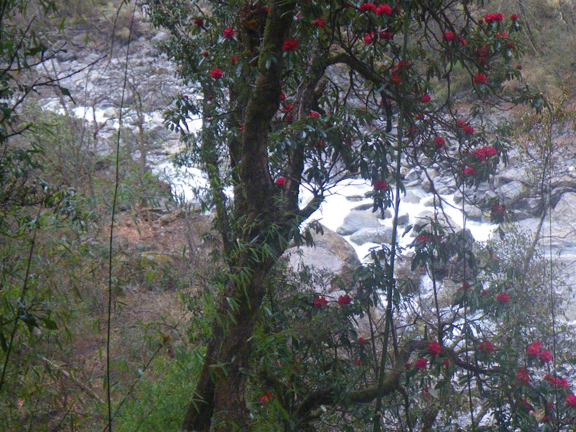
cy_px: 136
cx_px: 353
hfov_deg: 21.7
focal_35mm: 90
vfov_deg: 16.4
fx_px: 1498
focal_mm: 7.5
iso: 320
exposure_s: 1/60
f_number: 4.2
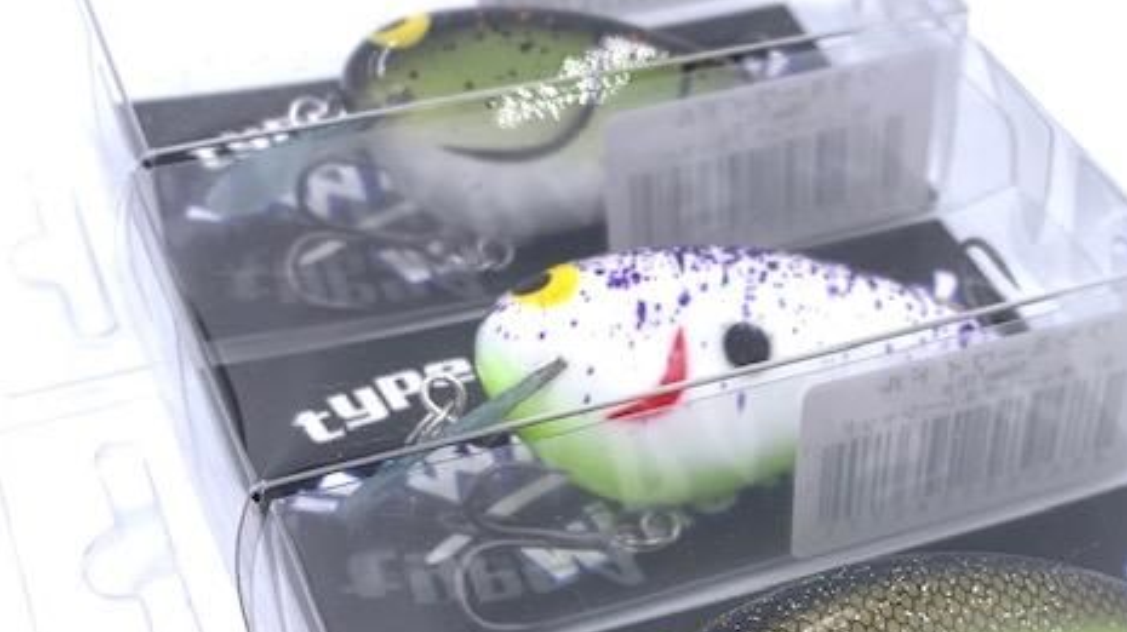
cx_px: 773
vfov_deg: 29.5
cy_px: 535
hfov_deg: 50.5
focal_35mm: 39
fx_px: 1165
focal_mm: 4.25
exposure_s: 1/258
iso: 25
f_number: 1.8
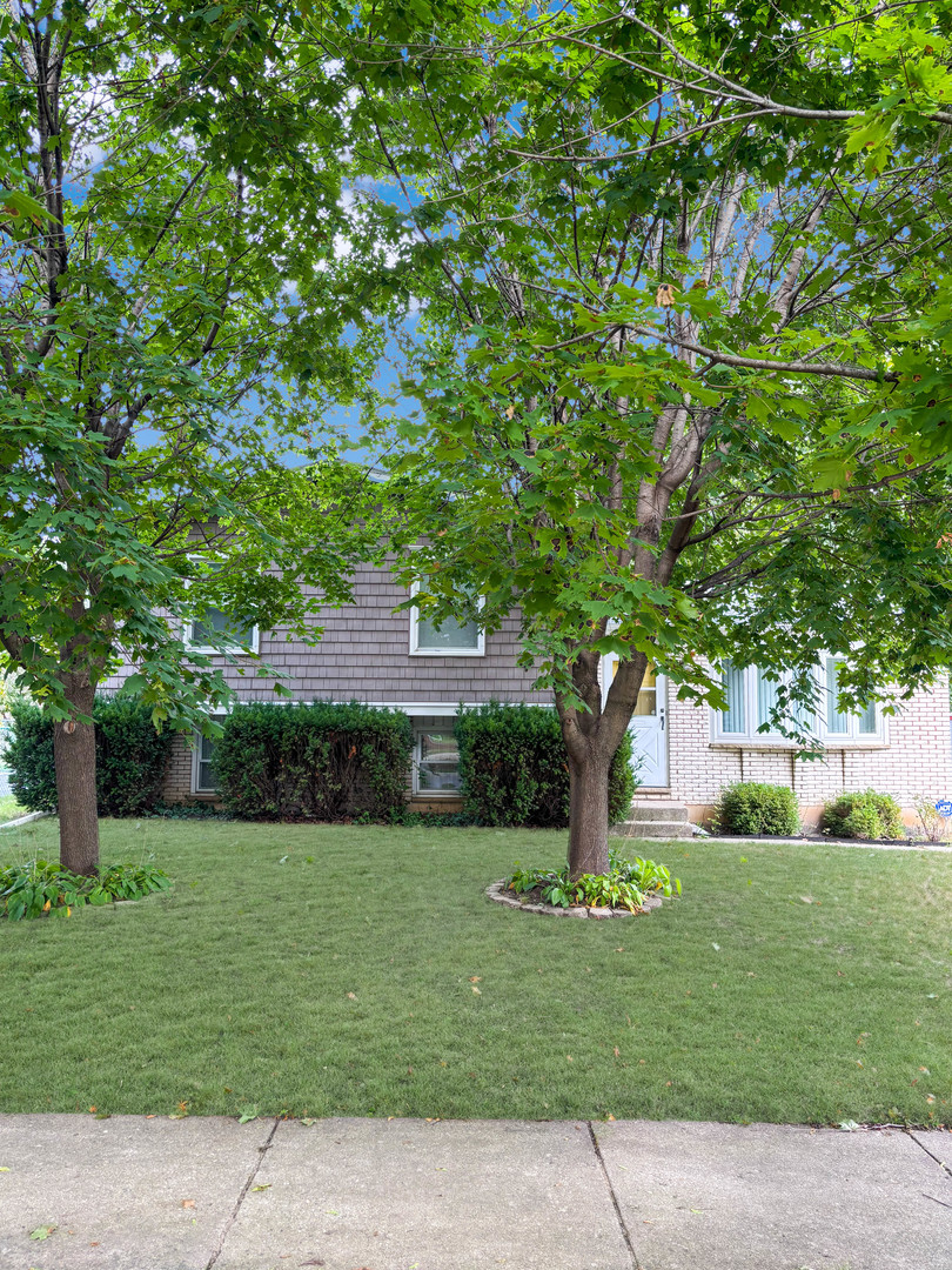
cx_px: 476
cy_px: 635
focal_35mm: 26
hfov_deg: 53.1
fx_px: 953
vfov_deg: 67.3
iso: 50
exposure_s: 1/170
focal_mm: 5.96
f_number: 1.6
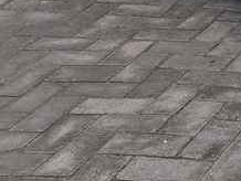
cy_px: -136
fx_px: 753
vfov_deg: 12.6
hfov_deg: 14.4
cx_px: 513
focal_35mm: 108
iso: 12
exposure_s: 1/419
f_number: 1.7
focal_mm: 6.3
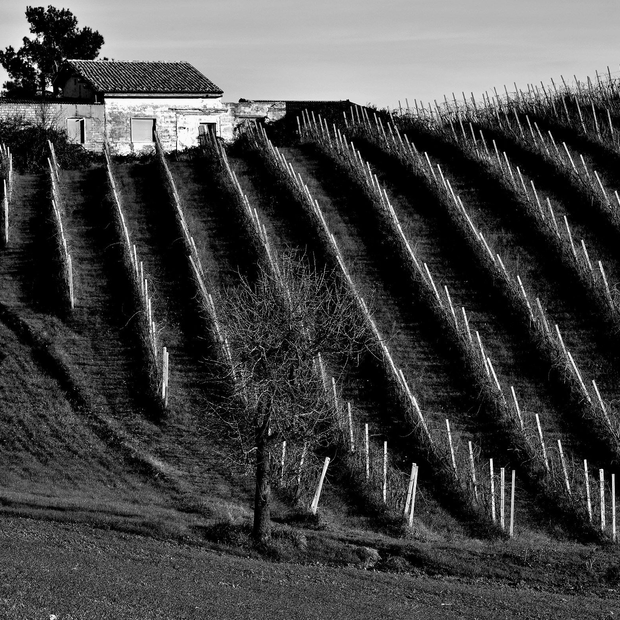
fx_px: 4147
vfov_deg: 8.6
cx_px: 248
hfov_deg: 8.5
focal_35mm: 205
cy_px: 309
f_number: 8
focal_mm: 105
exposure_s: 1/80
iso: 100
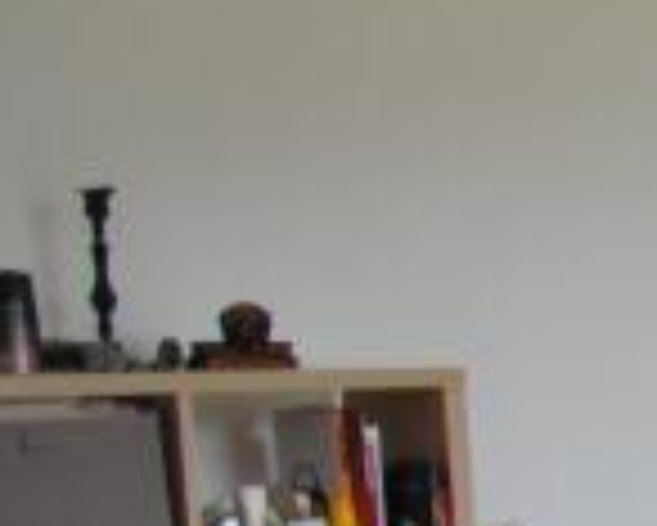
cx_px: 1791
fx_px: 1926
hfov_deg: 12.4
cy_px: 474
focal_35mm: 99
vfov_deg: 15.4
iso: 200
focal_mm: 10
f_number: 3.5
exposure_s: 1/40
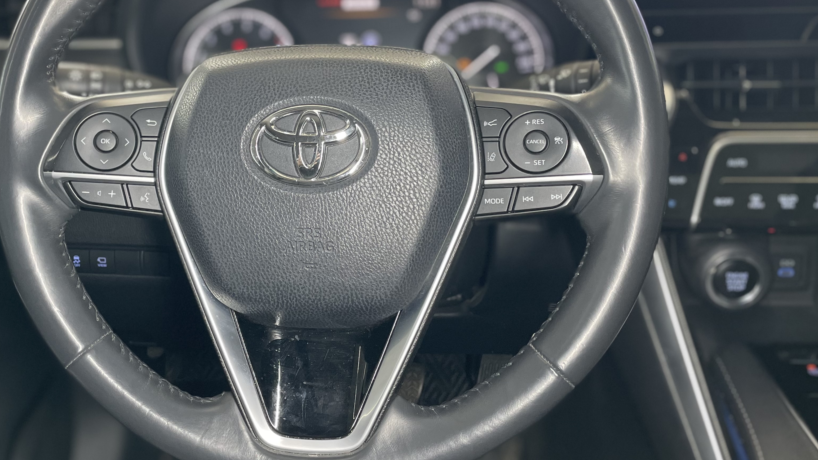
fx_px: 802
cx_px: 331
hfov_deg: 53.7
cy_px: 144
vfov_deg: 31.7
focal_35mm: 37
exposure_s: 1/60
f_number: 1.6
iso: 125
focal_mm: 4.2
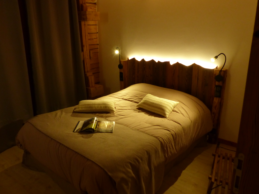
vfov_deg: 51.4
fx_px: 202
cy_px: 95
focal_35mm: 27
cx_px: 129
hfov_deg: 65.3
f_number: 2.8
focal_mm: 4.5
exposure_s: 1/60
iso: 400
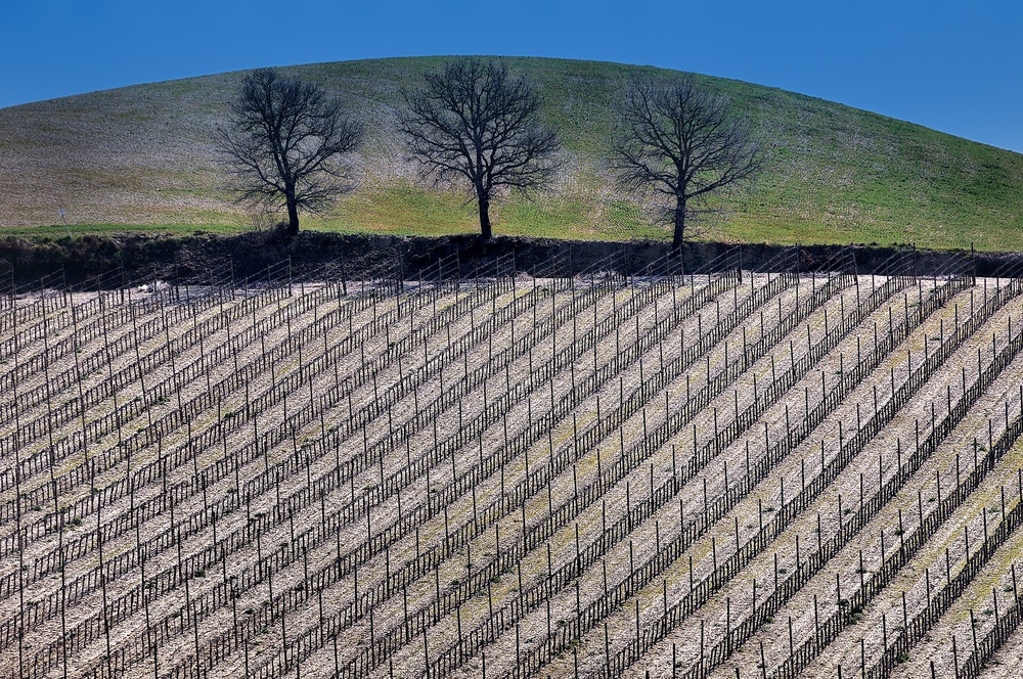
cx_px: 512
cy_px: 340
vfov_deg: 5.9
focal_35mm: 232
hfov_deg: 8.9
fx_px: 6598
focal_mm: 155
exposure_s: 1/2500
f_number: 5.6
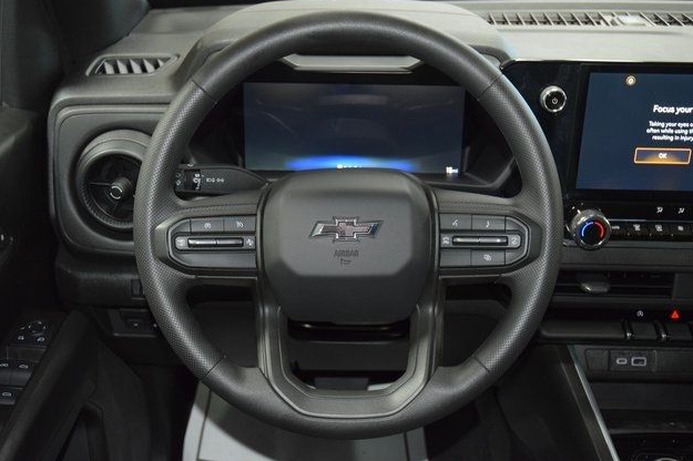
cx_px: 345
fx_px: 799
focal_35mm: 42
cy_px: 231
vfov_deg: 32.2
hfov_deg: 46.9
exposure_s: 1/40
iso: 2500
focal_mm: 27
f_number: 3.8
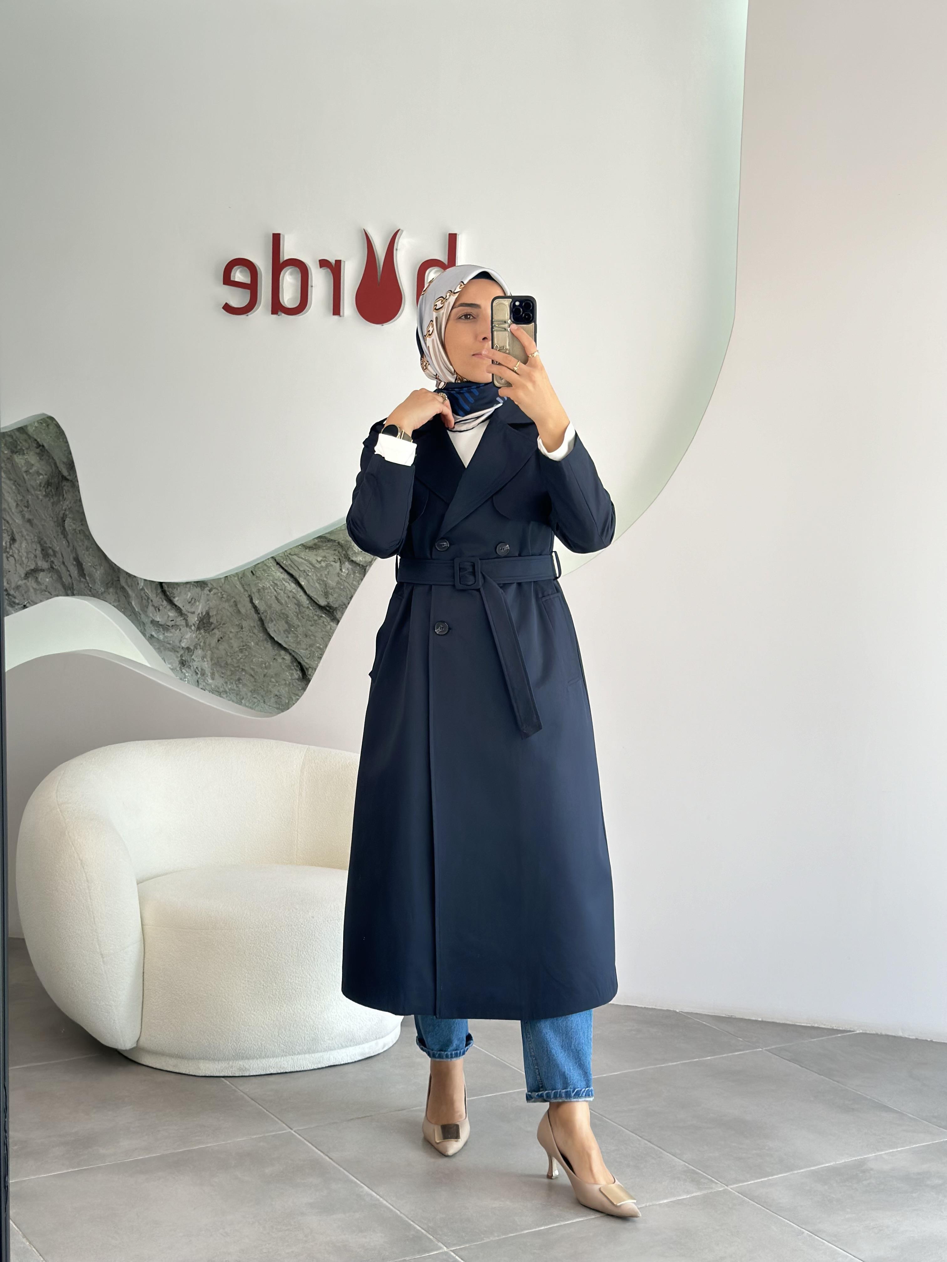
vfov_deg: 39.7
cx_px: 474
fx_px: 1751
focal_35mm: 48
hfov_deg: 30.3
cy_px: 631
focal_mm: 6.86
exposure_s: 1/284
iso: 80
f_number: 1.78
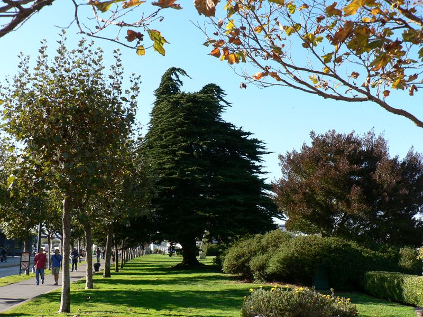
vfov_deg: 36.8
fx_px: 477
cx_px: 212
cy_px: 158
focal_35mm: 39
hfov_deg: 47.9
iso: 80
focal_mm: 6.5
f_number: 4
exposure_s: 1/200
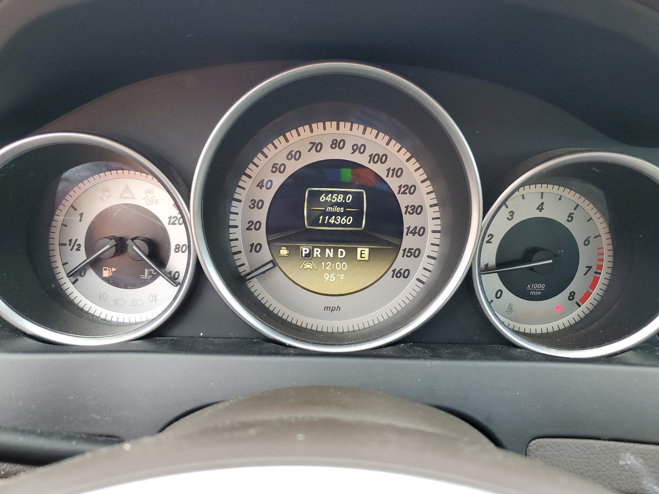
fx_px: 495
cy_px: 247
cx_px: 330
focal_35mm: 26
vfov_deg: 53.1
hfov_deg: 67.3
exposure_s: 1/120
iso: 89
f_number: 1.5
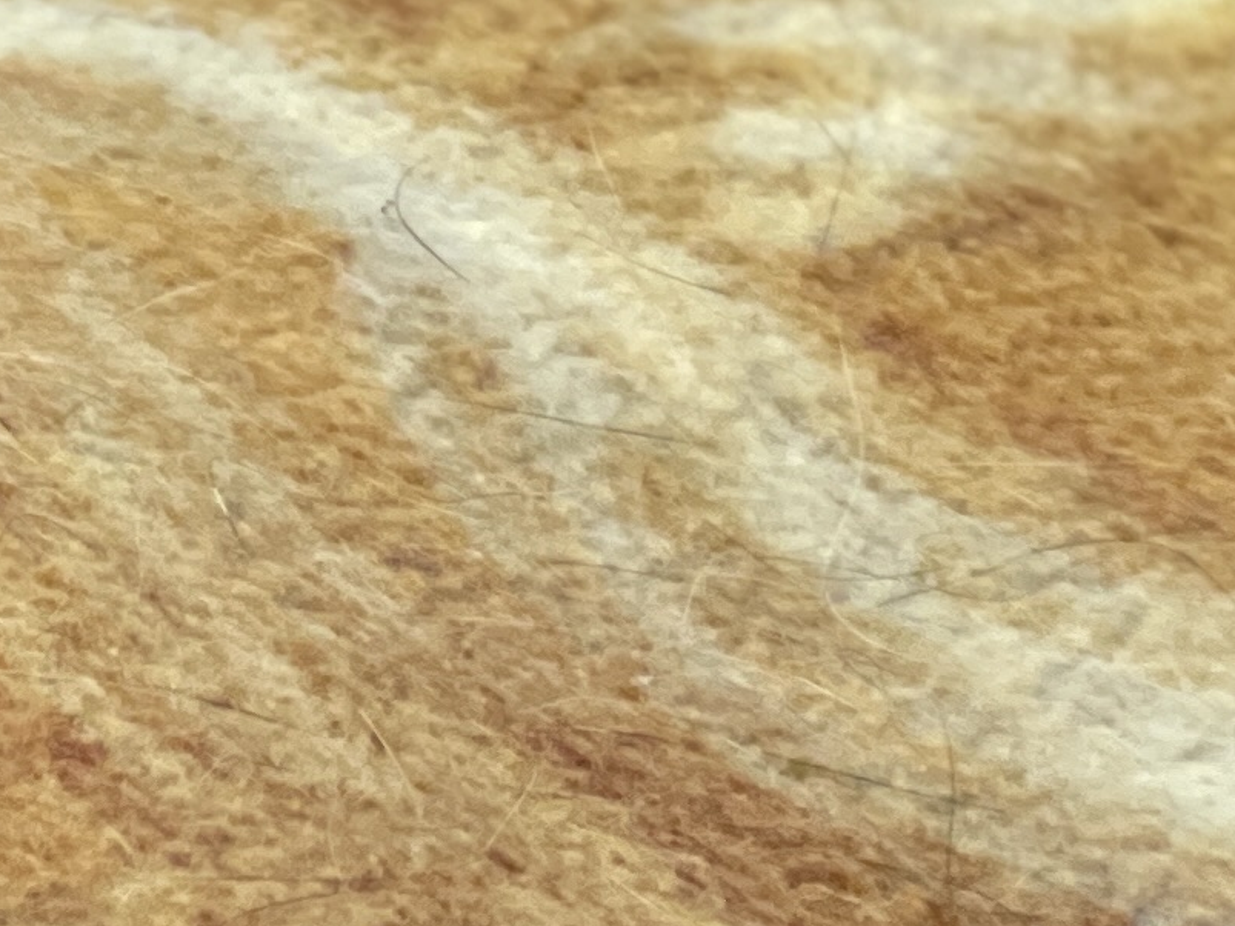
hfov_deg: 7.2
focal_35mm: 261
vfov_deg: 5.7
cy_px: -309
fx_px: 9310
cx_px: -1607
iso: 200
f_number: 2
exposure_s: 1/66
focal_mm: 6
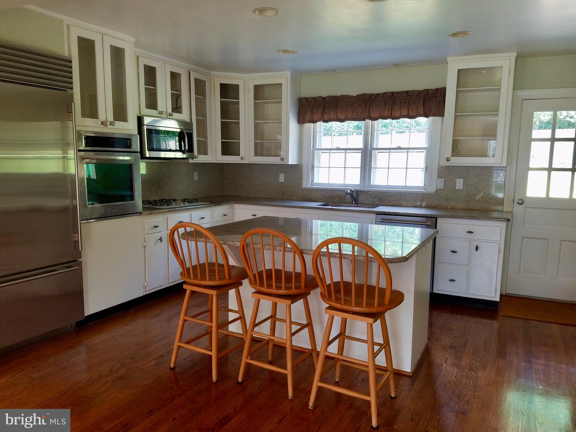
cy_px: 216
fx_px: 433
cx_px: 288
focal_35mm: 26
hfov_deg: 67.3
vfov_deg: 53.1
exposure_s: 1/60
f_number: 1.7
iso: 80
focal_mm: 4.2
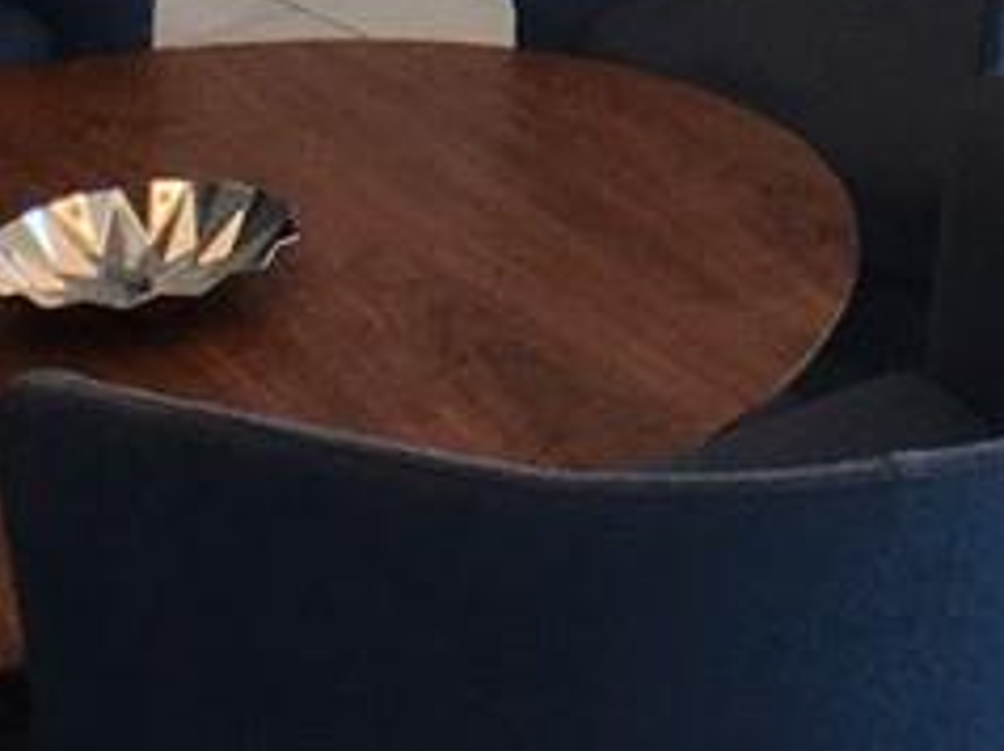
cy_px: -1038
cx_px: 1548
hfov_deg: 9.8
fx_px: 5650
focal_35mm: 195
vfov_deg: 7.2
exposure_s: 1/120
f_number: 2.2
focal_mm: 4.15
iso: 40
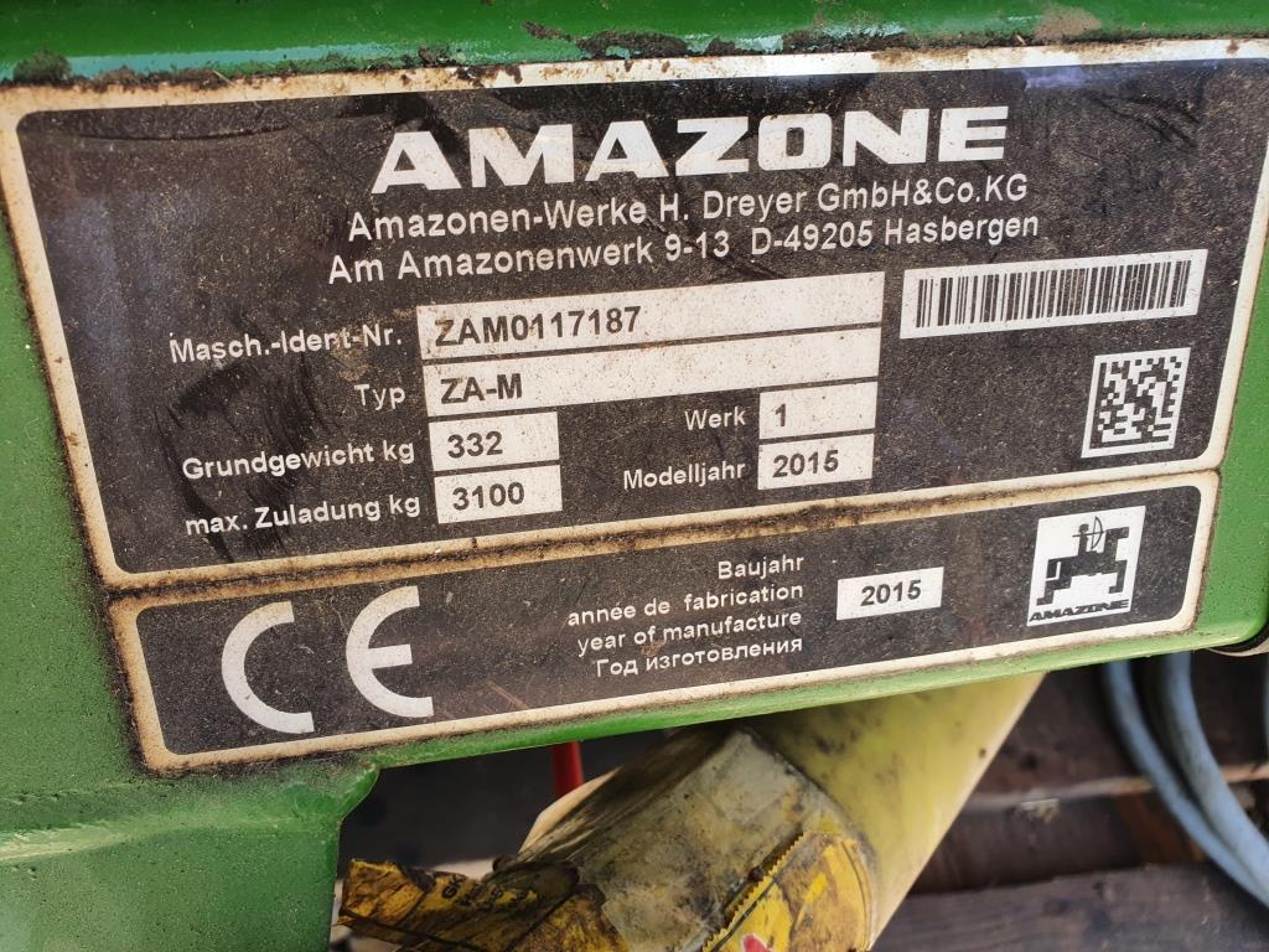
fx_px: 953
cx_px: 634
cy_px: 476
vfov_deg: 53.1
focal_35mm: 26
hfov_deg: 67.3
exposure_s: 1/133
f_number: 2.4
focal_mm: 4.32
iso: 50
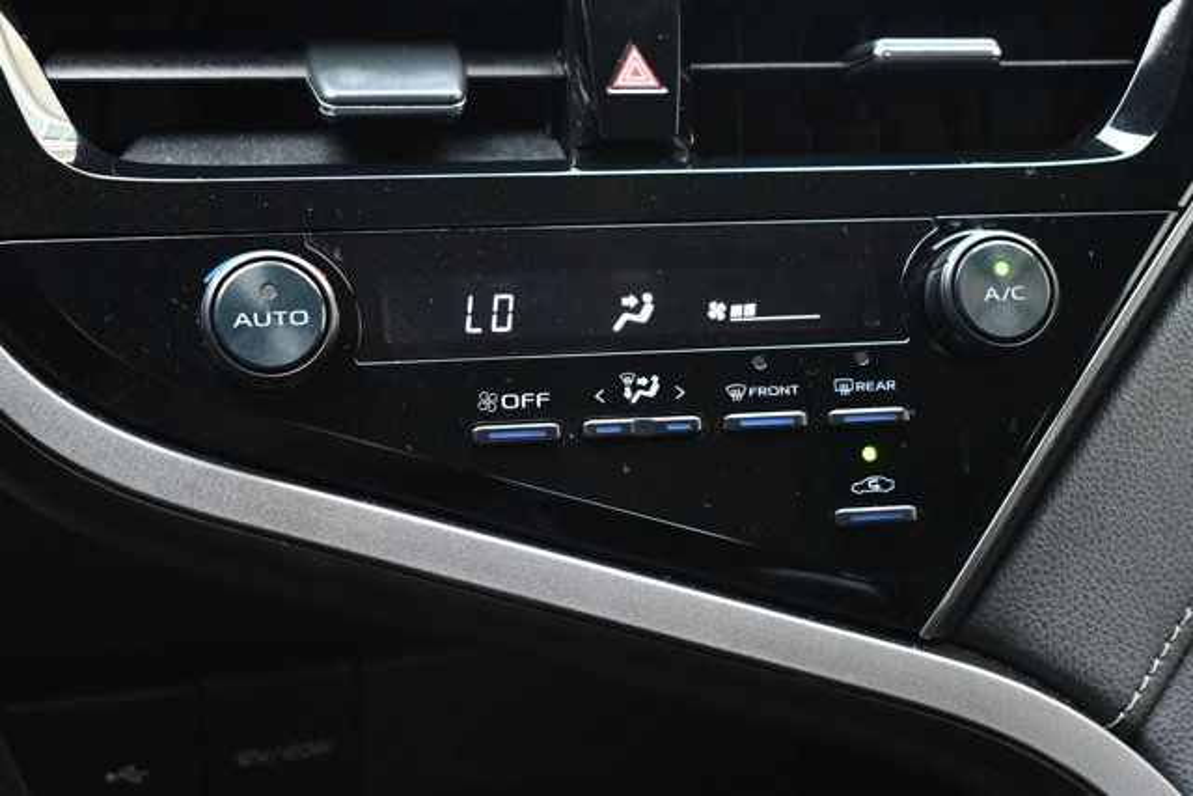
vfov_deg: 23.8
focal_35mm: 57
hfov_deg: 35.0
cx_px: 596
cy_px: 398
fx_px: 1889
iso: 2000
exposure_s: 1/125
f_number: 4.8
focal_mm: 38
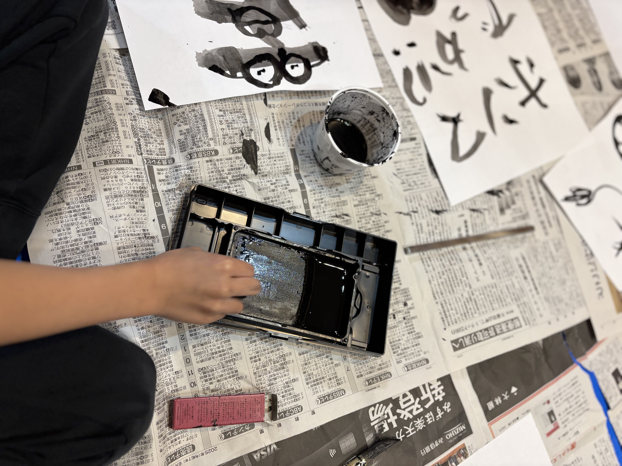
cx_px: 311
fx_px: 467
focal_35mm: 26
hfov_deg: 67.3
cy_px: 233
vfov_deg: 53.1
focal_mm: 5.96
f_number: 1.6
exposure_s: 1/59
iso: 160
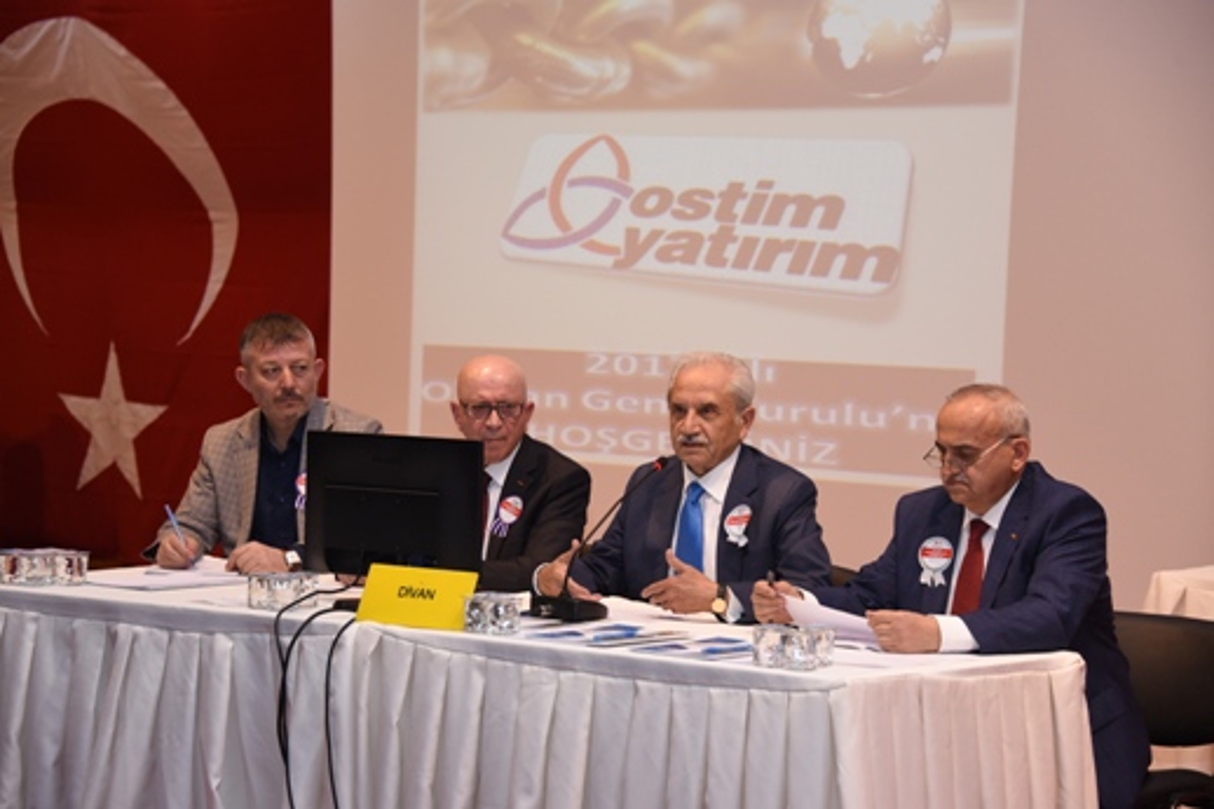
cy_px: 404
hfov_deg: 20.8
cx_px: 607
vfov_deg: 14.0
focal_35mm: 98
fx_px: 3304
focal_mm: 98
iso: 2000
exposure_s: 1/160
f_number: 5.3
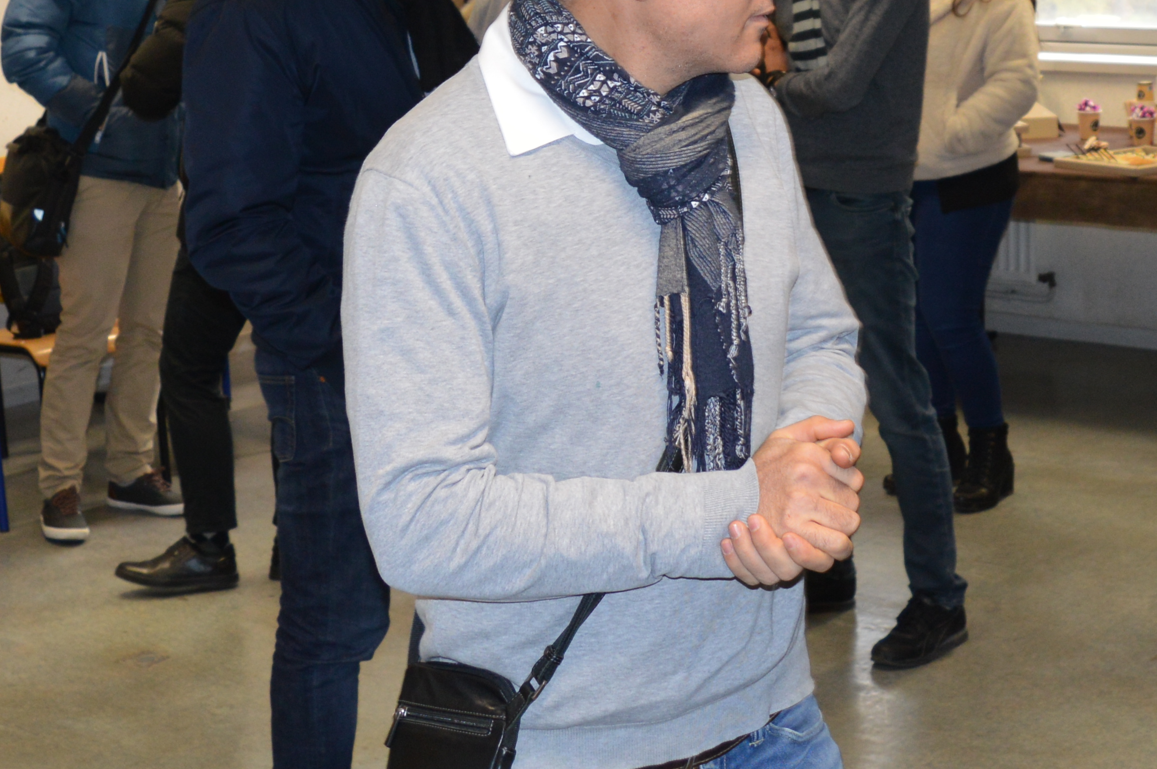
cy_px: 64
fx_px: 2248
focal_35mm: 70
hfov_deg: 28.7
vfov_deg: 19.1
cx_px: 735
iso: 450
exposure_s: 1/60
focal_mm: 18
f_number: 3.5
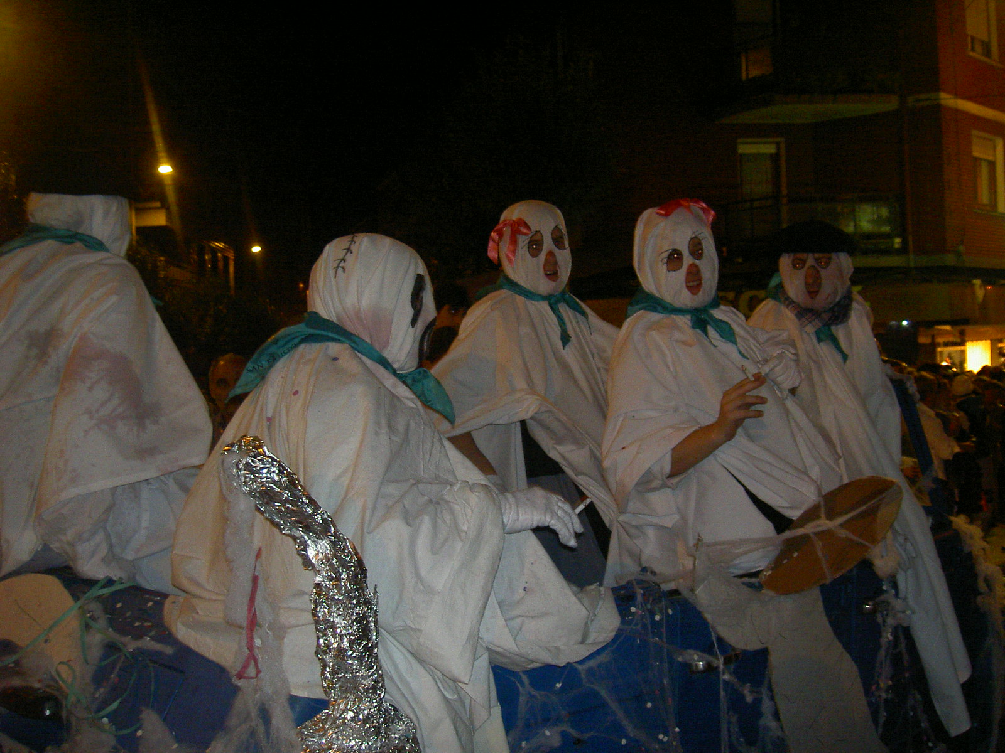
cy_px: 376
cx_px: 502
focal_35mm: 39
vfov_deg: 36.8
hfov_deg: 47.9
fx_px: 1132
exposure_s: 1/59.5
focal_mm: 8
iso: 100
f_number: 2.8
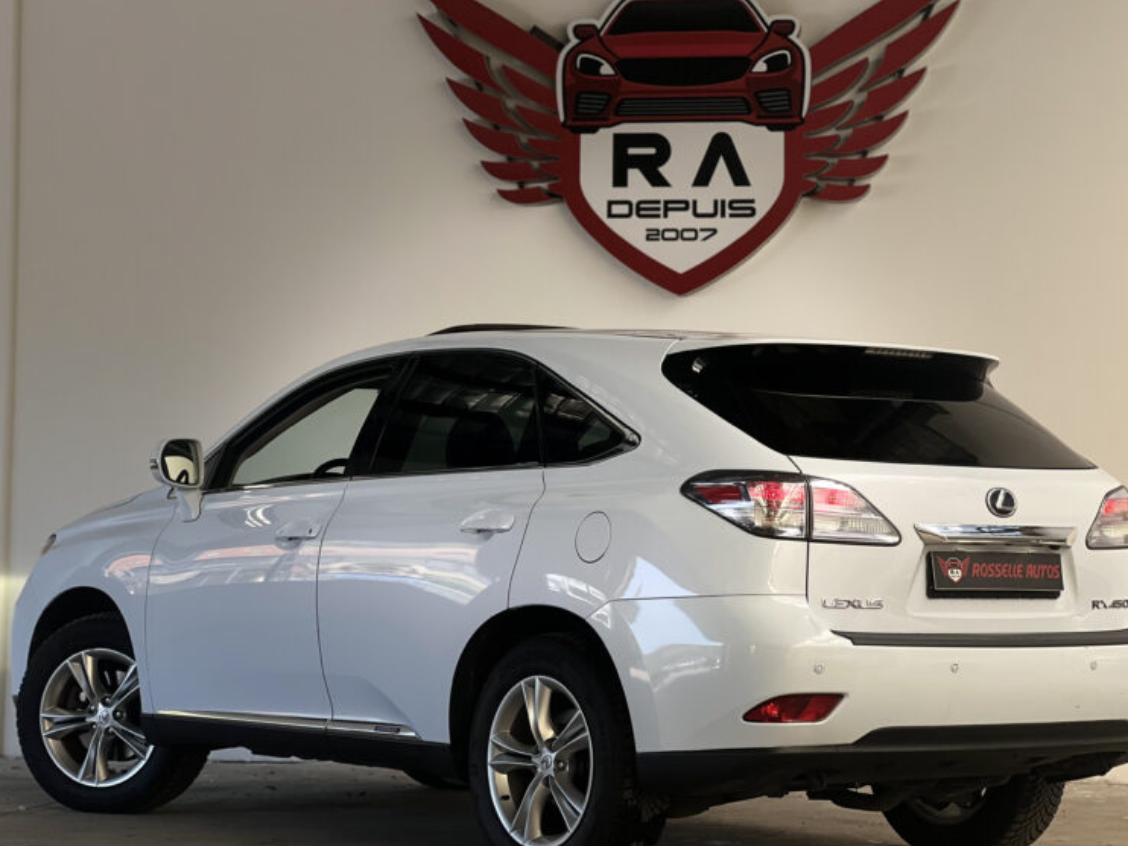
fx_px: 2706
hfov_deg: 23.5
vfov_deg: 17.8
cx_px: 585
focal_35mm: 83
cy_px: 407
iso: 50
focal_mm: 9
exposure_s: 1/121
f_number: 2.8
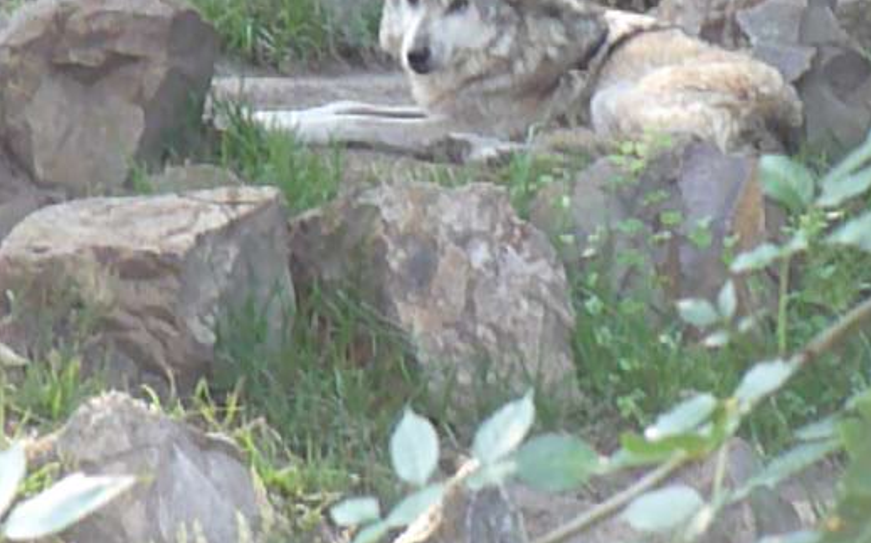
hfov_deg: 5.7
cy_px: 155
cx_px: 429
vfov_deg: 3.6
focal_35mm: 367
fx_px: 8706
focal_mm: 47
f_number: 11
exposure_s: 1/30
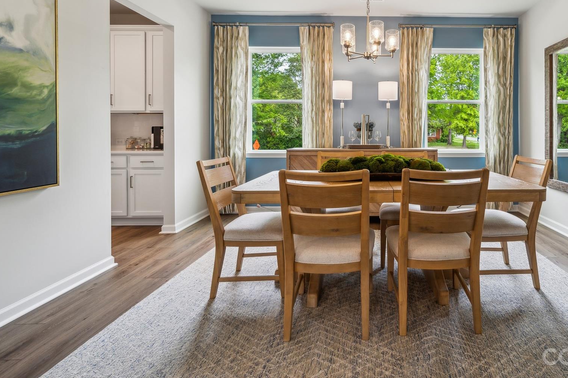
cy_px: 133
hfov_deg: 84.5
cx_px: 370
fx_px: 300
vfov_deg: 63.3
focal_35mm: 19
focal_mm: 14
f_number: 7.1
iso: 160
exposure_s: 1/25
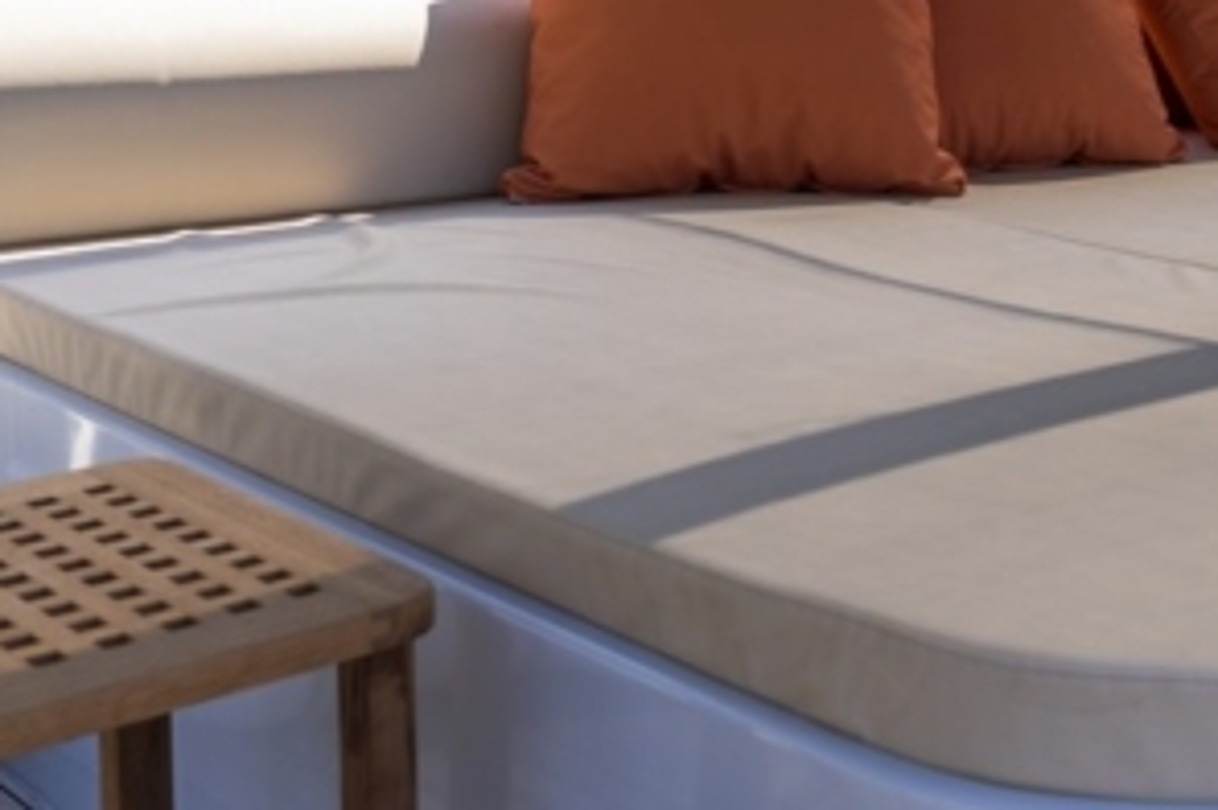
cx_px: 1255
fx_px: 2468
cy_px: -226
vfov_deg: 17.5
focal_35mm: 73
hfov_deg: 26.1
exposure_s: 1/200
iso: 100
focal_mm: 24
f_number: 4.5
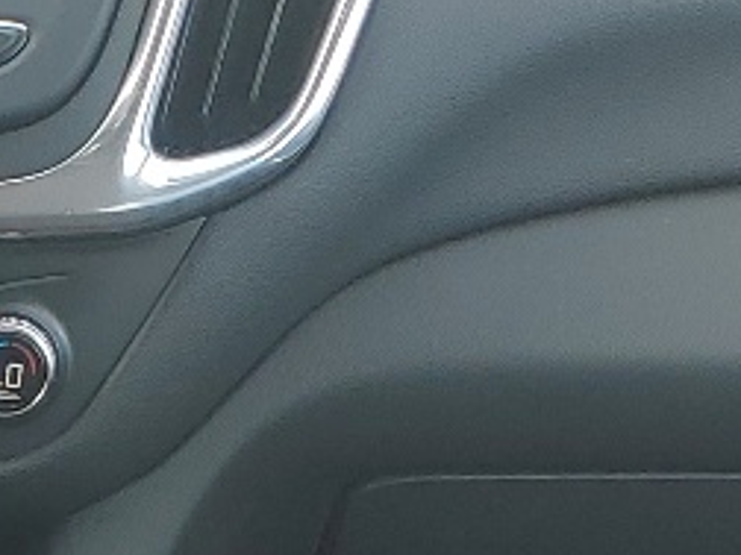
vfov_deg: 8.9
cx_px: -359
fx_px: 3532
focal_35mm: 165
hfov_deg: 11.5
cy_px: 699
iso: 50
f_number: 1.5
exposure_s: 1/286
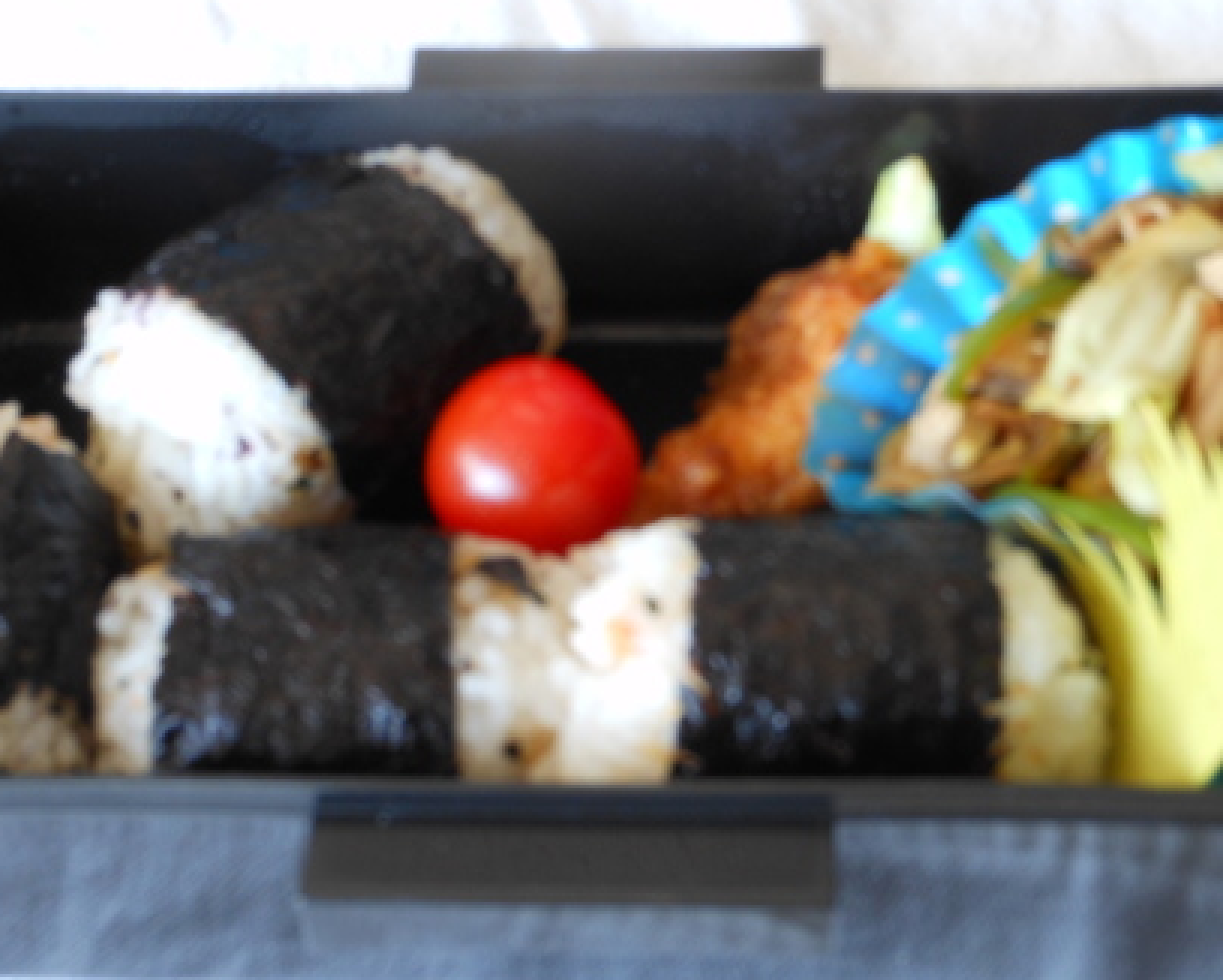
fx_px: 2499
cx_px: 652
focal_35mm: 69
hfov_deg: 27.5
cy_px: 340
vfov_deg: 22.1
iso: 80
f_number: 4.6
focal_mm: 8.1
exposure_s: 1/30
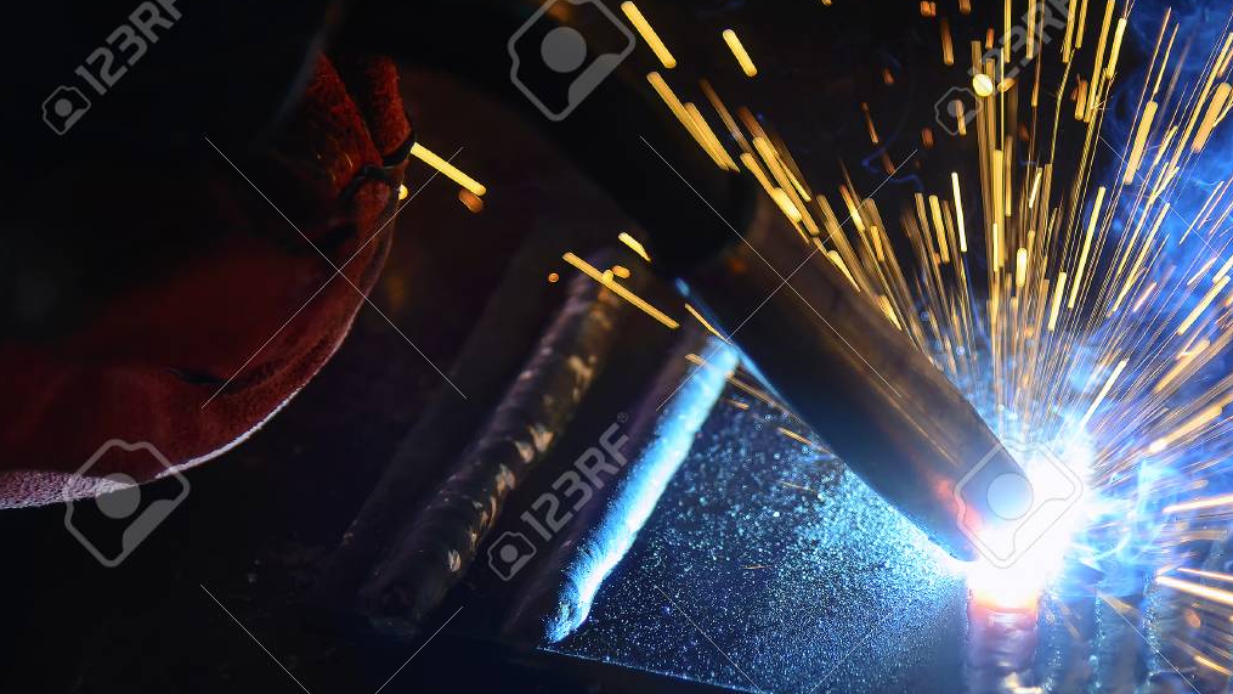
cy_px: 454
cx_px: 785
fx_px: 5264
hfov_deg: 13.3
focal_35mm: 161
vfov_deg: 7.5
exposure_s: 1/250
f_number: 4
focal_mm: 120
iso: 800
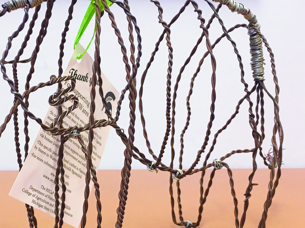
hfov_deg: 31.7
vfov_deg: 24.2
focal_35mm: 60
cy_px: 165
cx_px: 84
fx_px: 529
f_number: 2.2
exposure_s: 1/30
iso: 64
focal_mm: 4.15
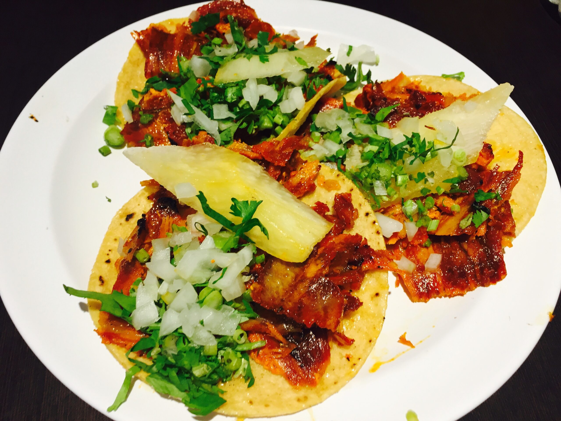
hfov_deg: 61.7
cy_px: 210
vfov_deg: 48.2
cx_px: 280
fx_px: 470
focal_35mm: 29
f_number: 2.2
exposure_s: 1/30
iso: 32
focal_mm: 4.15
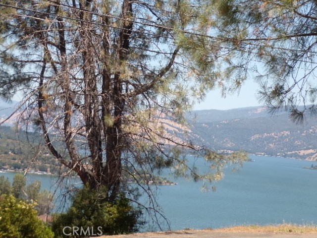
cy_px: 119
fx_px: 1044
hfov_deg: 17.3
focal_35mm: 114
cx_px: 158
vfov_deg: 13.0
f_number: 4.9
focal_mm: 20.4
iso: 100
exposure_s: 1/340
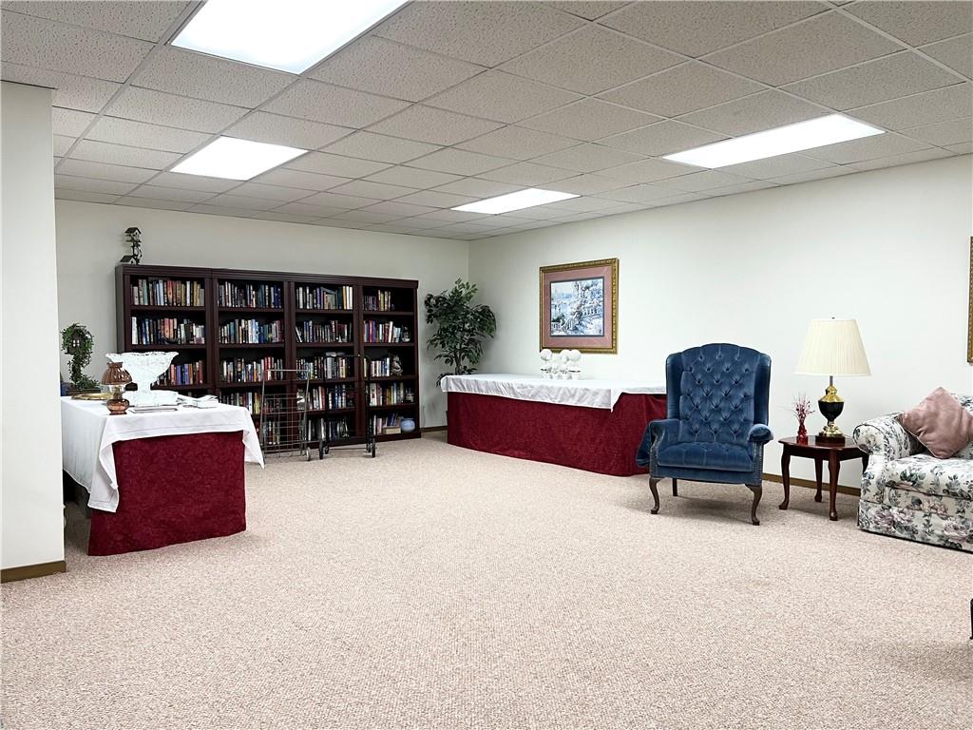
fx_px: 731
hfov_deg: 67.3
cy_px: 365
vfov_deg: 53.1
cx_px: 486
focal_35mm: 26
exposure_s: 1/60
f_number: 1.5
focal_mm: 5.7
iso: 100
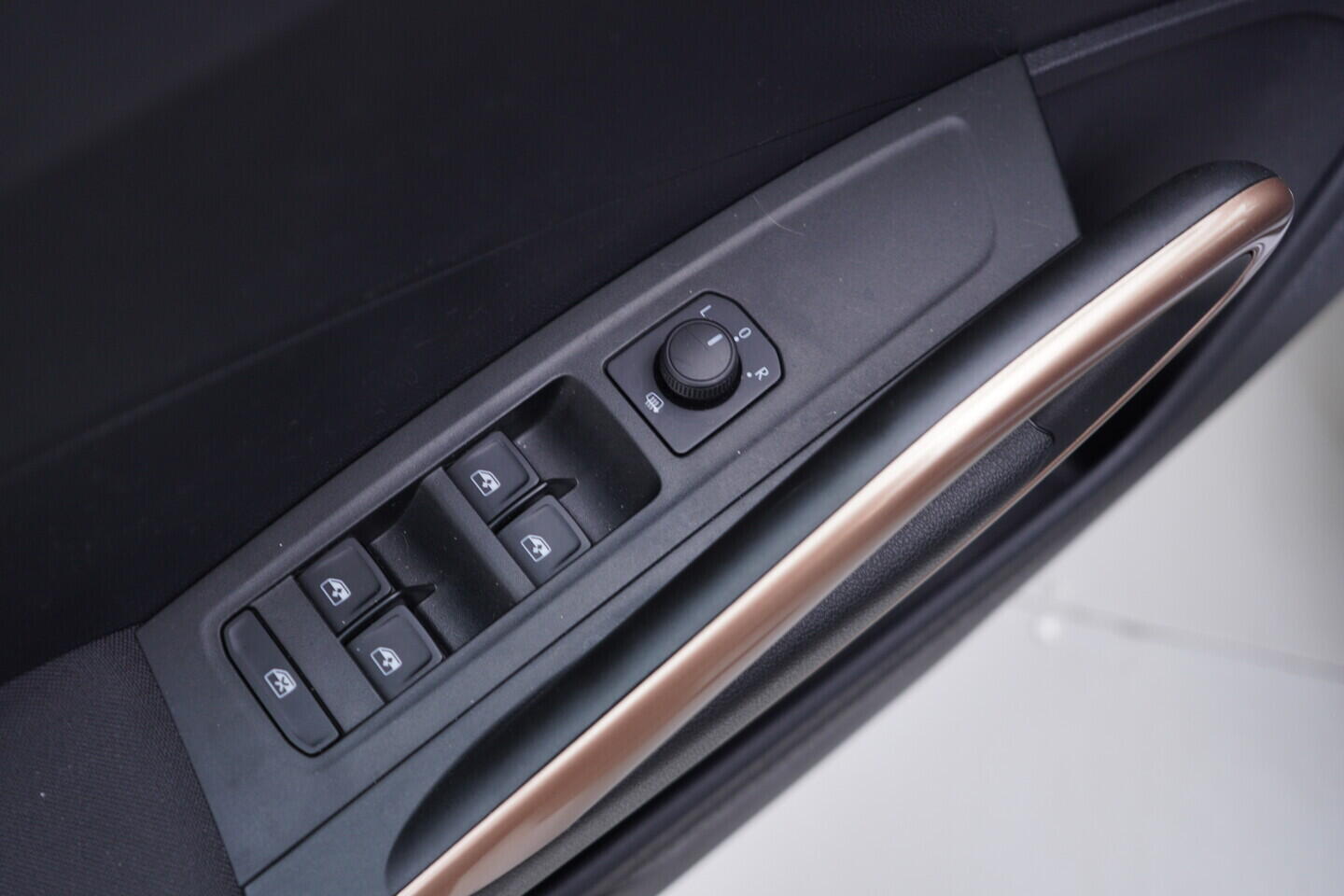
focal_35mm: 36
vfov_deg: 36.9
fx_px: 1344
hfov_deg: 53.1
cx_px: 672
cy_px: 448
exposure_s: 1/40
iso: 200
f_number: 2.8
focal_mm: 24
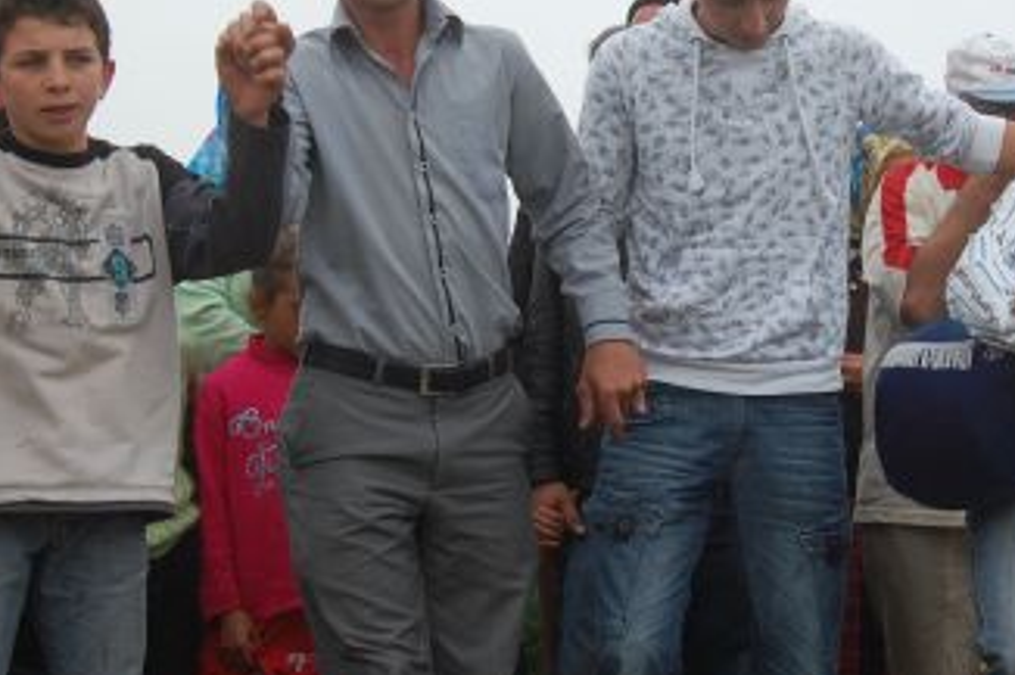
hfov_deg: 19.7
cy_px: 188
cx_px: 713
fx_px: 2902
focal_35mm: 103
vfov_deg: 13.2
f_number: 9
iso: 200
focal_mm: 35
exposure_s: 1/320
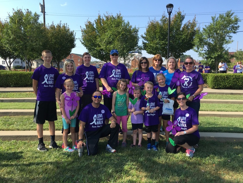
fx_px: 211
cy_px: 89
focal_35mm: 30
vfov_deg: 46.8
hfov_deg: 60.0
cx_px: 125
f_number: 2.2
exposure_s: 1/610
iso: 25
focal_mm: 4.15
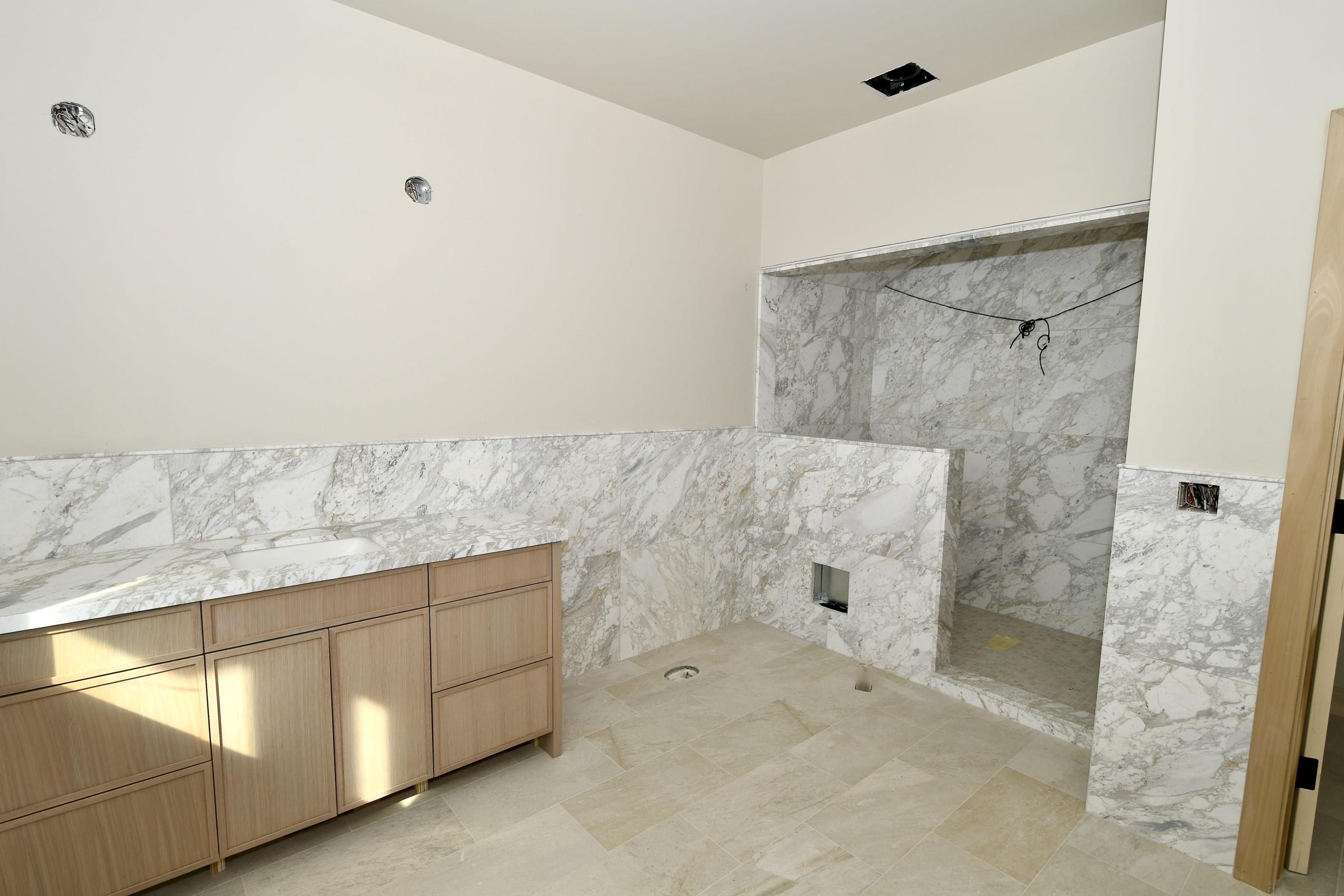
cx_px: 656
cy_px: 437
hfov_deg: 96.7
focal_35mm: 16
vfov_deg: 73.7
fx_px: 597
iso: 100
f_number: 7.1
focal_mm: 10
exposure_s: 1/60
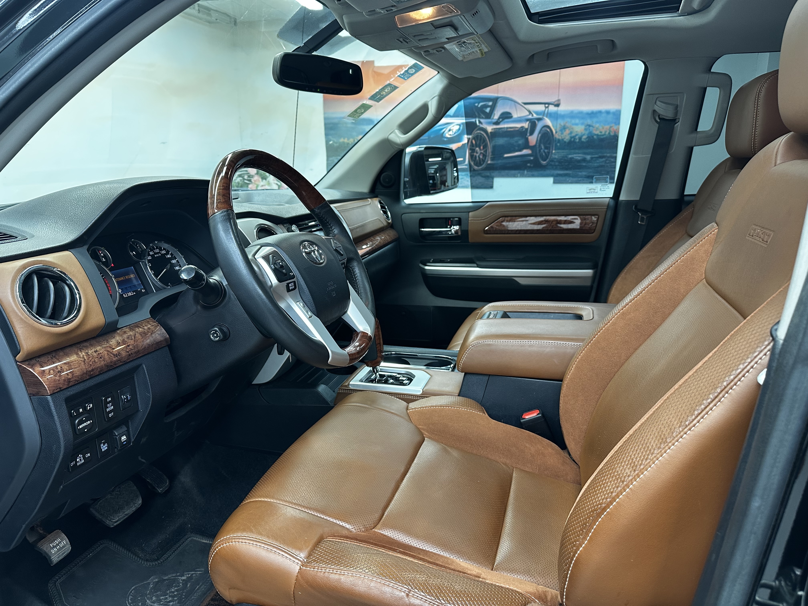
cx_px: 404
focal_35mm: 24
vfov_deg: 56.8
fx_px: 560
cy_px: 303
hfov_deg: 71.6
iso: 160
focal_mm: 6.86
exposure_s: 1/100
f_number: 1.78
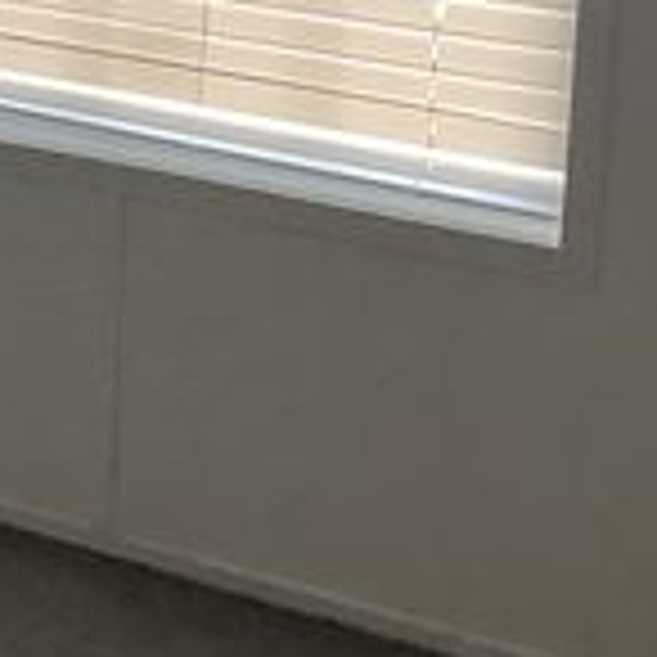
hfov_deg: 12.3
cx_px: -495
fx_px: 2813
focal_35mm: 131
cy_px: -124
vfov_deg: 13.0
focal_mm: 3.3
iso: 125
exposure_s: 1/60
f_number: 2.4
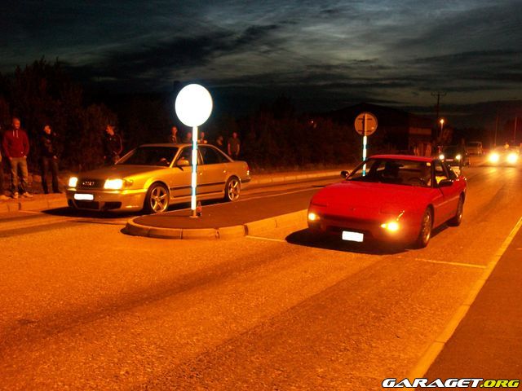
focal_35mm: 36
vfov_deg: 39.7
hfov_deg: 51.4
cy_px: 196
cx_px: 261
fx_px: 543
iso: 160
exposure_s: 1/2
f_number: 2.7
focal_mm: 6
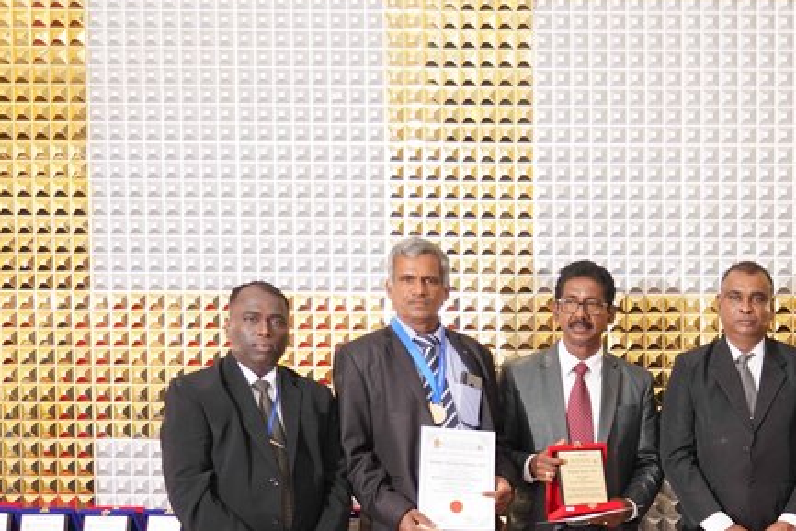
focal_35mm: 78
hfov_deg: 24.5
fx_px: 1725
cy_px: 556
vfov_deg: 17.0
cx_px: 833
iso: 800
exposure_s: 1/250
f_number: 4
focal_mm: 34
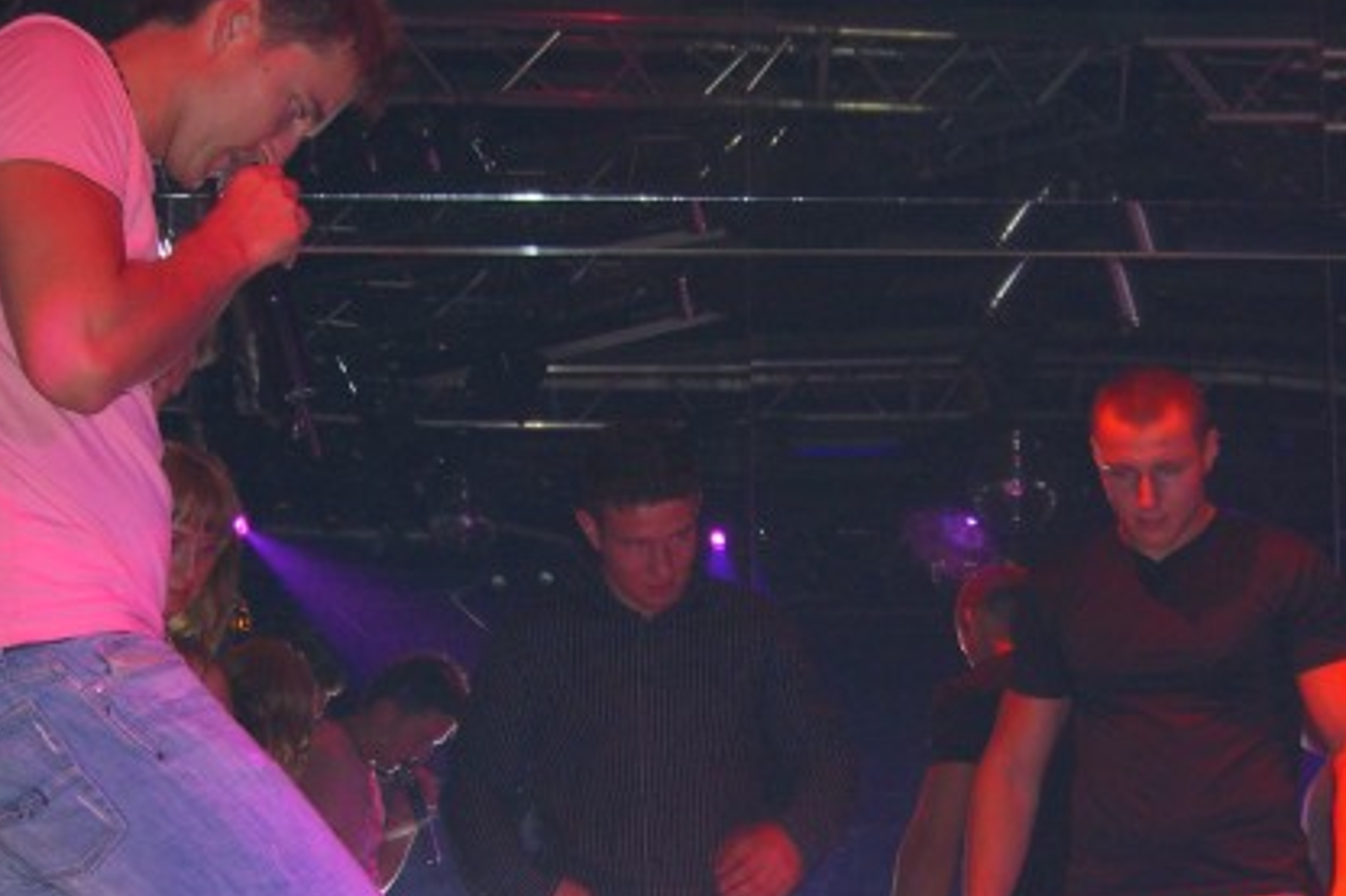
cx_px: 777
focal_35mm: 92
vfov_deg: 14.7
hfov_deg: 22.1
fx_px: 3438
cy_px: 805
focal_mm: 9.5
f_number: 3.1
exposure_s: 1/60
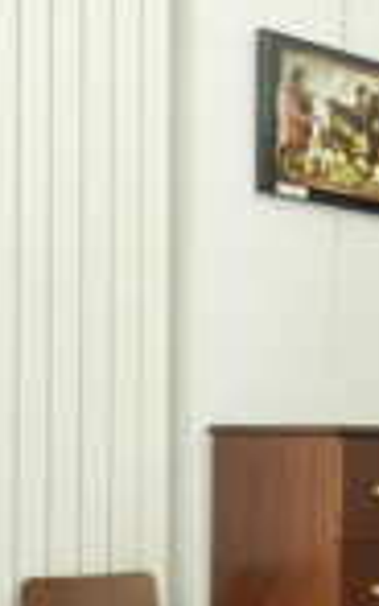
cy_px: 449
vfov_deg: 22.6
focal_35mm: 91
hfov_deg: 12.5
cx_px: 779
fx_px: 1502
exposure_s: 1/6
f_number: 3.6
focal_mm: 5
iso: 400
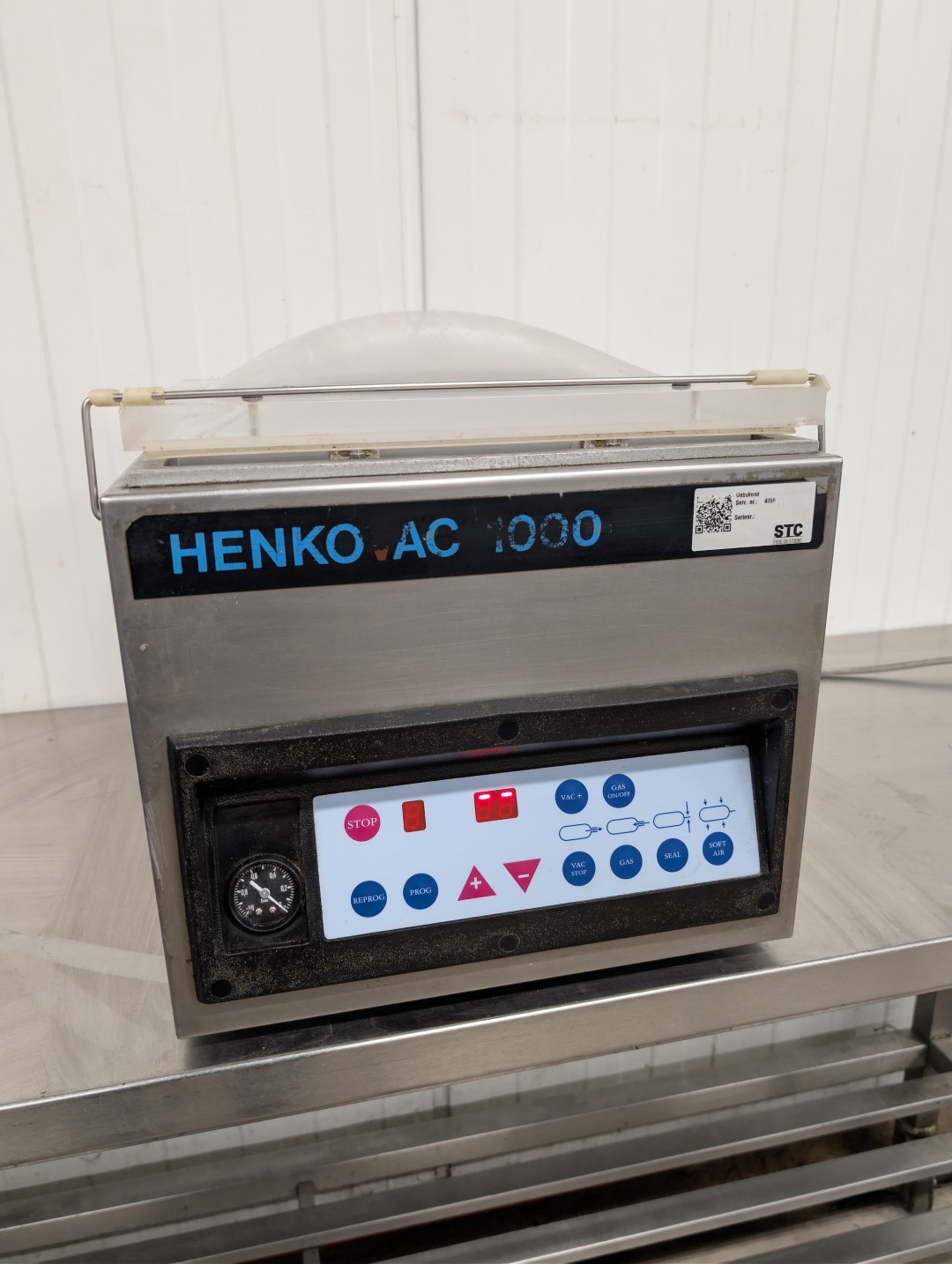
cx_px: 476
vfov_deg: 71.5
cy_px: 632
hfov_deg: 56.9
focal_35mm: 24
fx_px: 878
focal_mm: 6.9
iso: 769
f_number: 1.68
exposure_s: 1/100
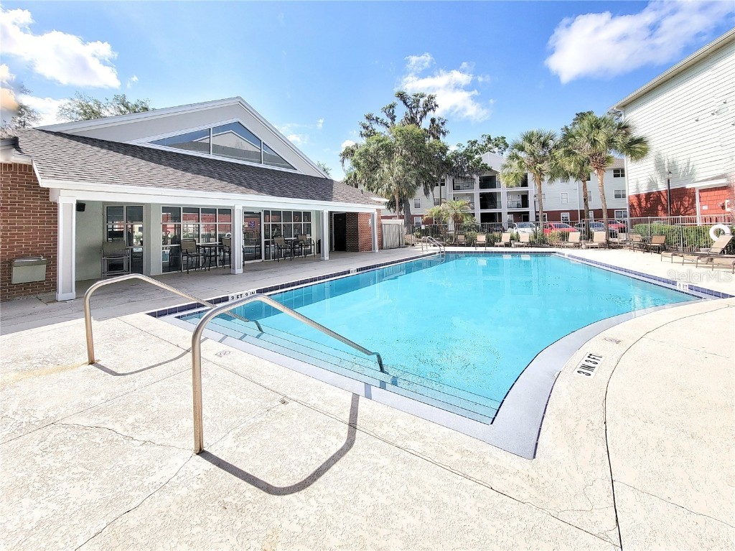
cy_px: 276
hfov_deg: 106.2
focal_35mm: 13
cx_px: 368
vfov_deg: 89.9
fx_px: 276
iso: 50
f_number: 2.2
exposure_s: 1/3333
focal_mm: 2.2
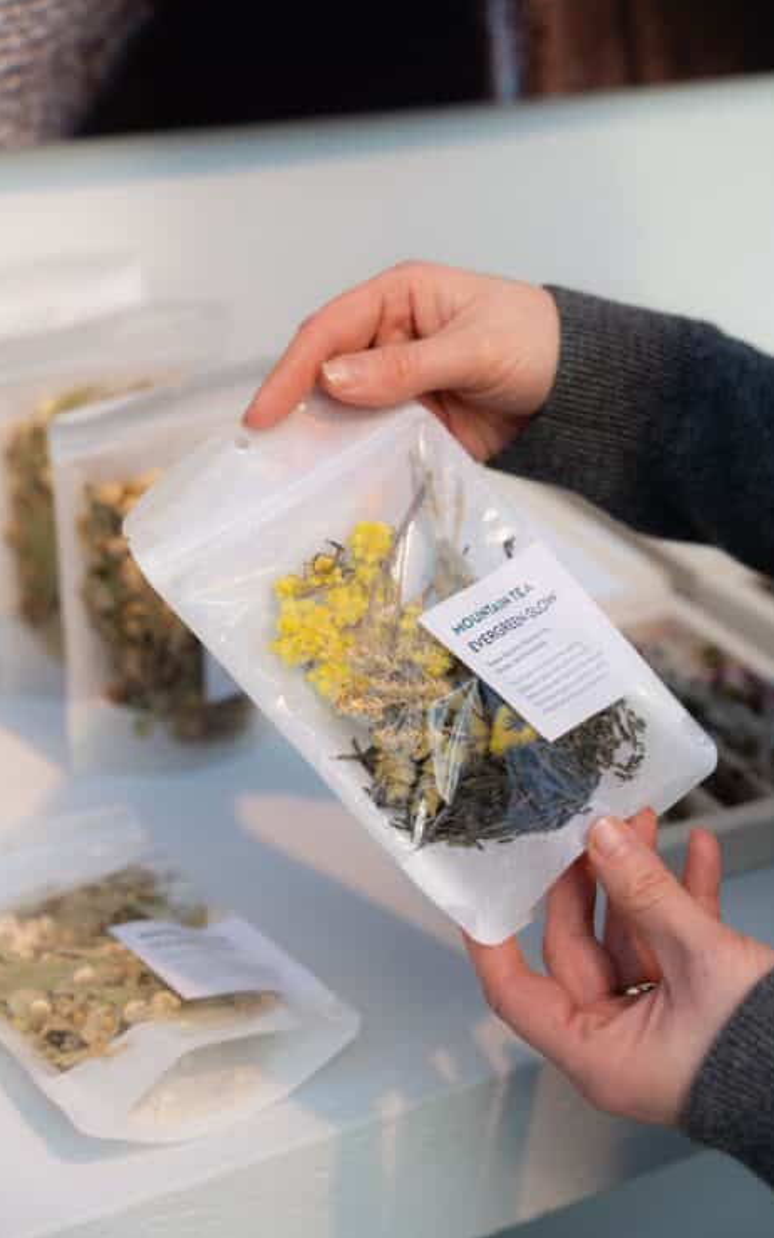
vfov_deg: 33.6
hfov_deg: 21.4
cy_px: 613
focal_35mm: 61
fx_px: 2053
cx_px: 412
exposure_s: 1/250
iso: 500
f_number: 4
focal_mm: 58.8
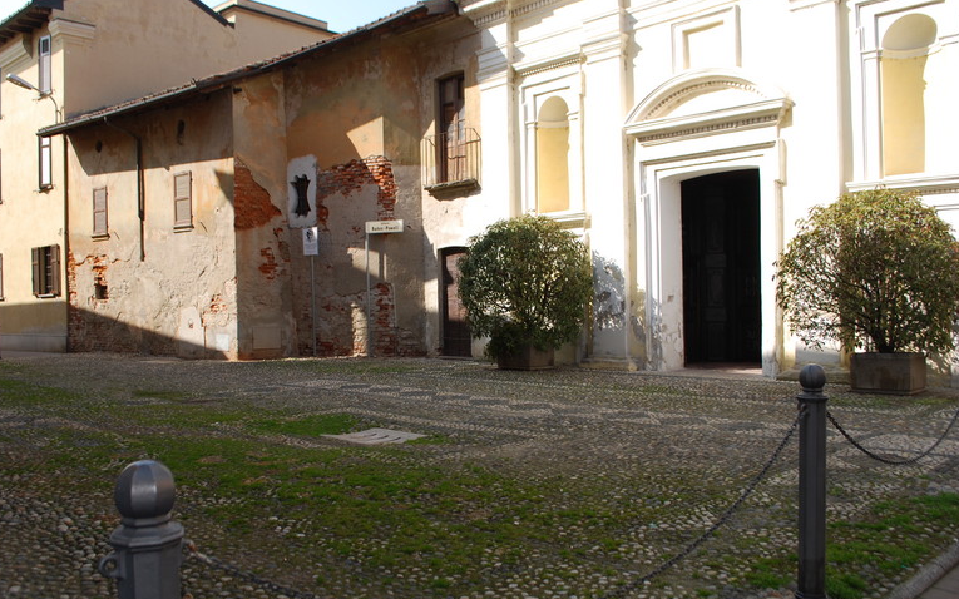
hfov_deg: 59.6
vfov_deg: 39.4
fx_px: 836
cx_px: 463
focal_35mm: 32
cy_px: 321
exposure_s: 1/200
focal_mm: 20
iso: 100
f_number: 5.6
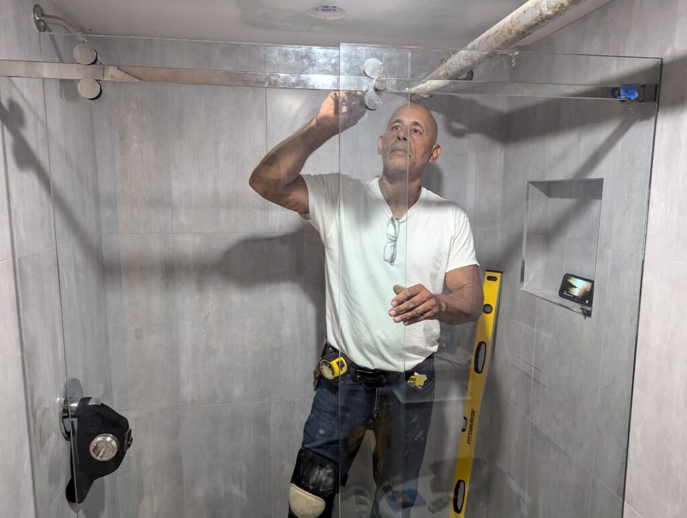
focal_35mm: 24
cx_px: 344
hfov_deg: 71.5
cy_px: 259
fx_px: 477
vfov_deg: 56.9
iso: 1088
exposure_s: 1/120
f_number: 1.85
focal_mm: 6.81
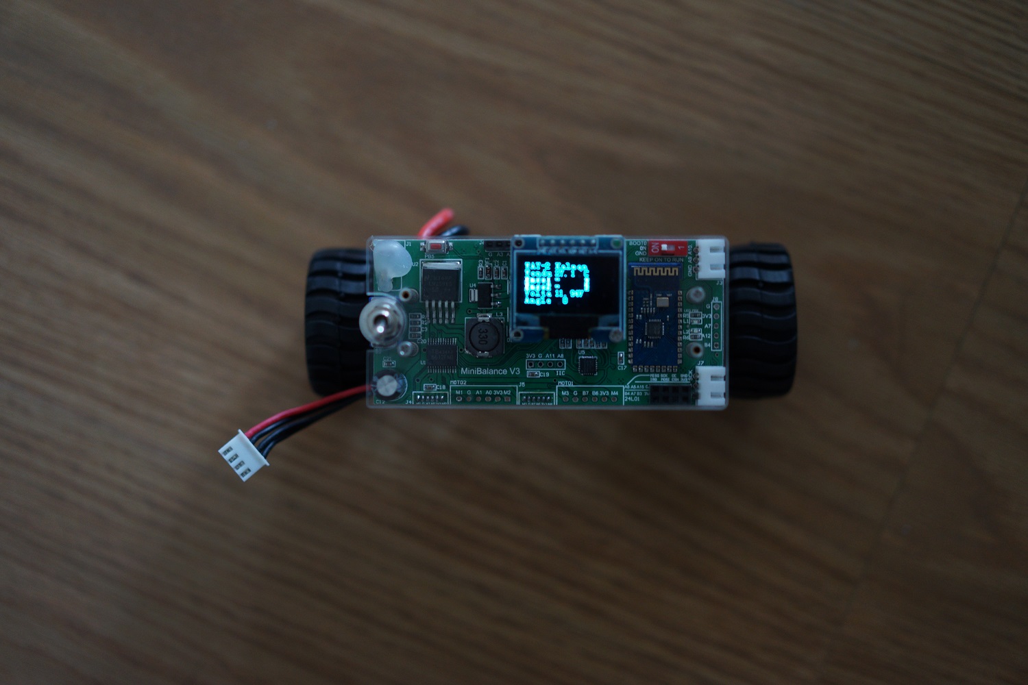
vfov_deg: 24.6
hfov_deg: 36.2
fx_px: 1570
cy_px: 342
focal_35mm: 55
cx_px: 514
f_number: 1.8
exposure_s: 1/60
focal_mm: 55
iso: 640
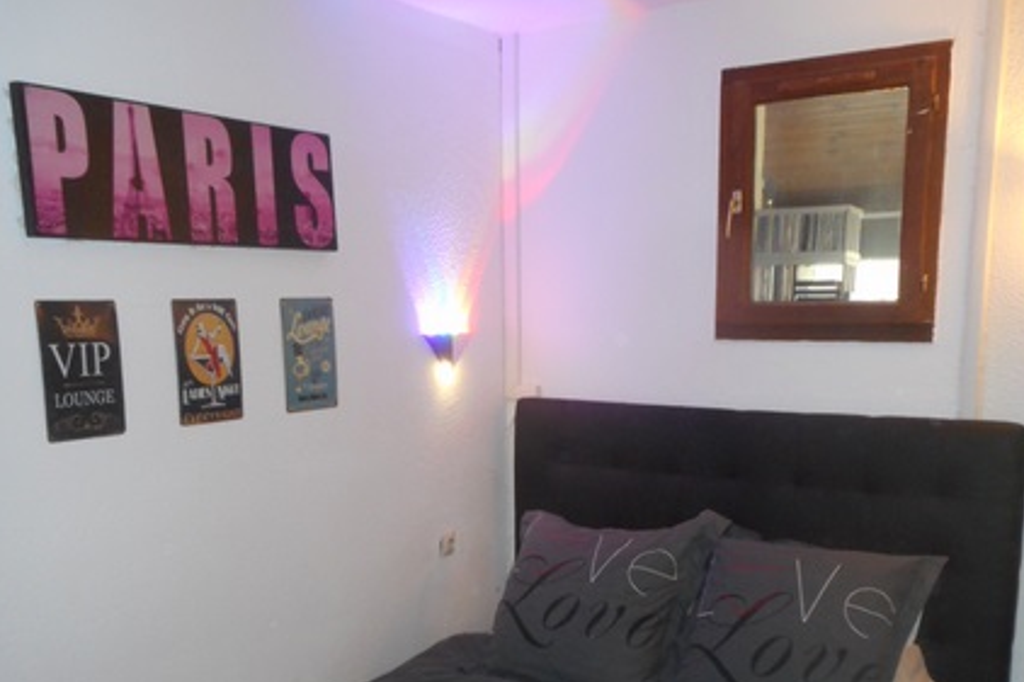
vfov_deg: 34.9
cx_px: 524
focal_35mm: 37
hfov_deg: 51.9
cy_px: 532
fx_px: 1052
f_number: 3.7
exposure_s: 1/25
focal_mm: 4.5
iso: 320
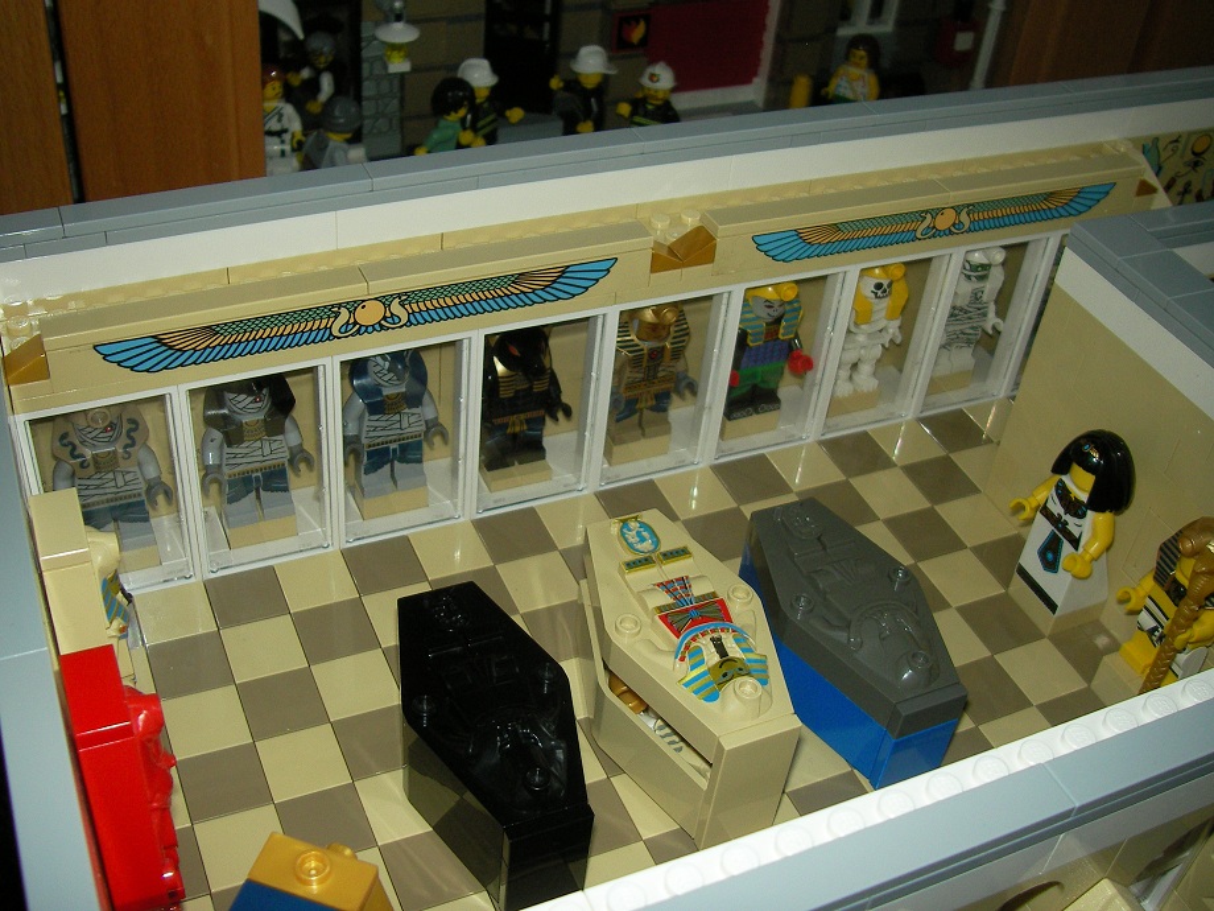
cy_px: 456
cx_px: 607
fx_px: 1333
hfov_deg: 49.0
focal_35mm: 38
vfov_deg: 37.7
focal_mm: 6.3
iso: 100
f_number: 3.3
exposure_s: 1/30
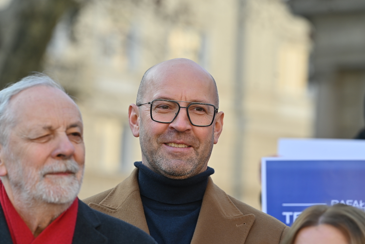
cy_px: 142
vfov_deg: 6.5
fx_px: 2150
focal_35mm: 212
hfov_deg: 9.7
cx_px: 169
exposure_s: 1/200
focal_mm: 180
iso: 125
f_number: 5
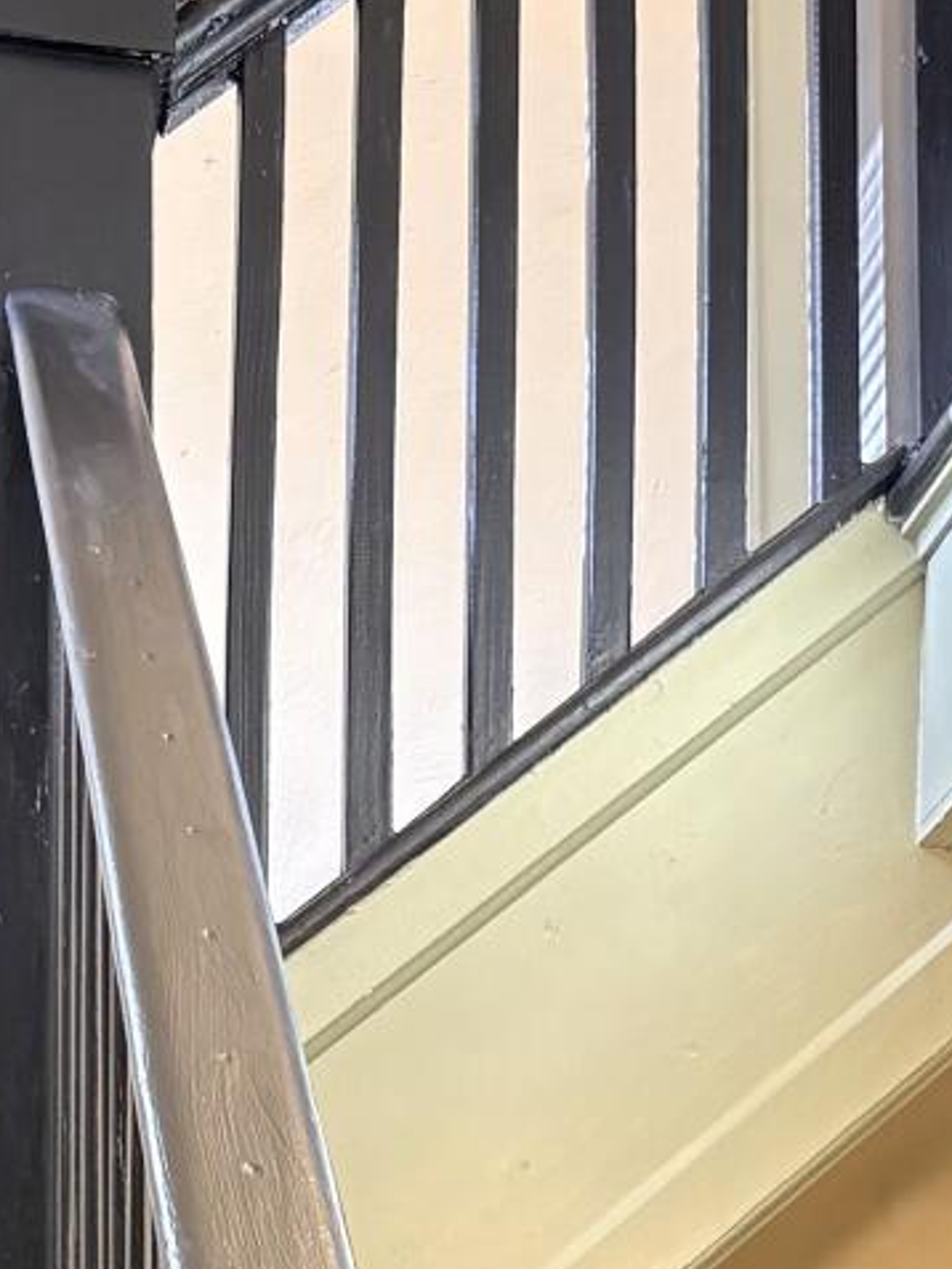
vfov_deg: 16.4
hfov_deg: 13.6
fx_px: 3995
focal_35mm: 109
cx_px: 686
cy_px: 1926
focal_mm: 5.96
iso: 125
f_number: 1.6
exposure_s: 1/60
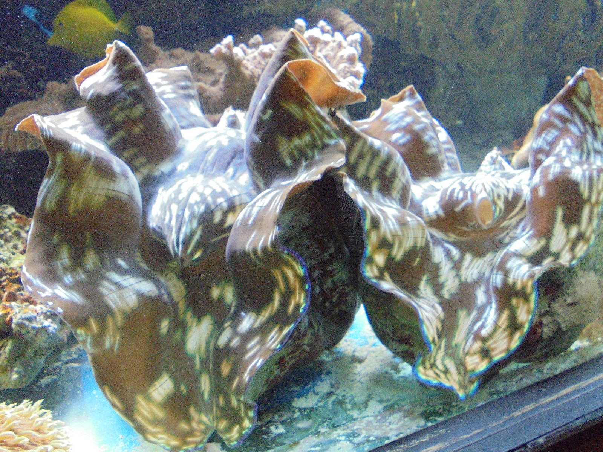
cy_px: 226
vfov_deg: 48.2
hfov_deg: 61.7
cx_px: 302
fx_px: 505
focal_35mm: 29
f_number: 3.7
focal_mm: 5.3
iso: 800
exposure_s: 1/100
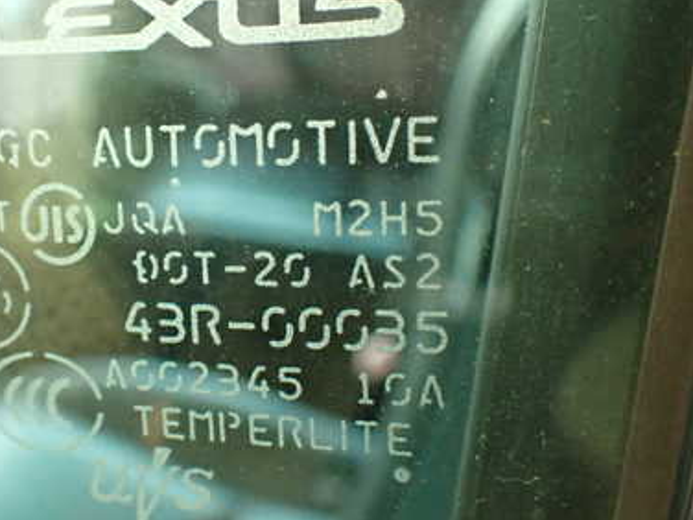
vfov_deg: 28.5
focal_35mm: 51
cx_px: 217
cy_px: 230
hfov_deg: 37.0
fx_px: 1021
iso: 500
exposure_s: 1/30
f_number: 2.4
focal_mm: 5.79
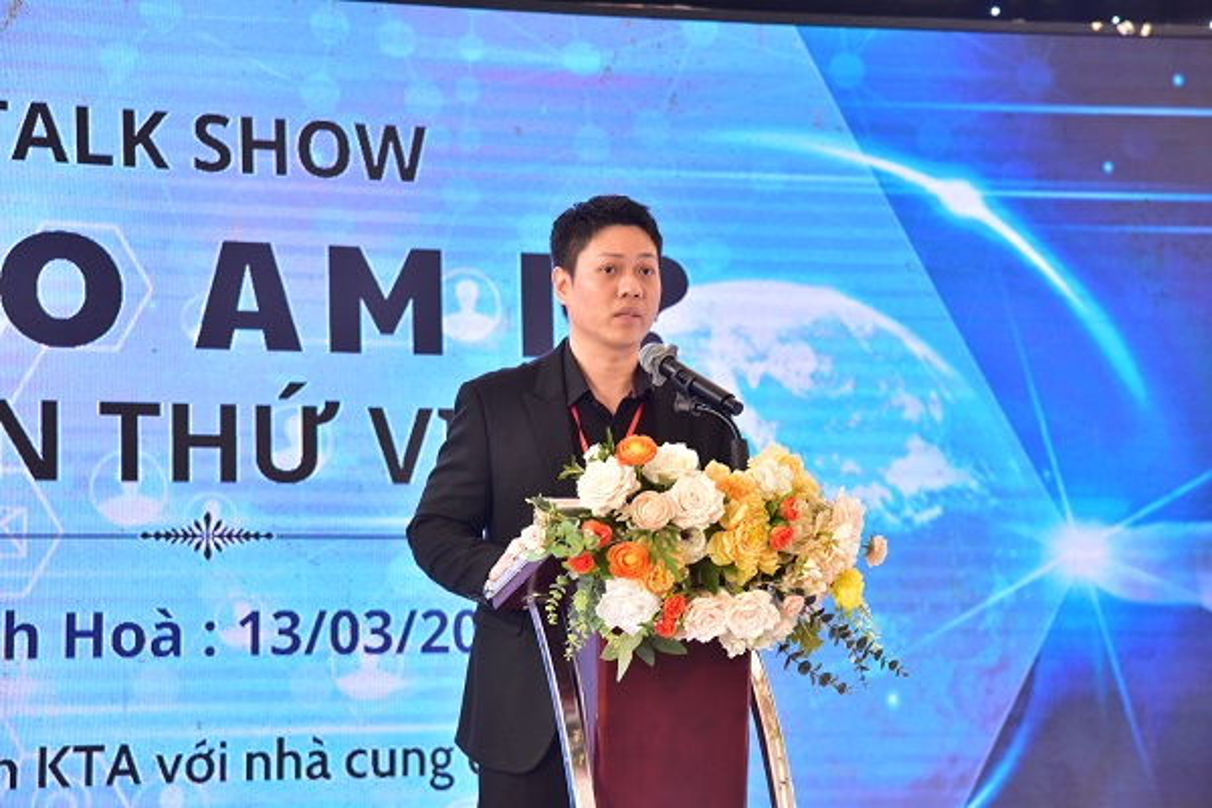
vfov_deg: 11.4
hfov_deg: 17.1
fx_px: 4040
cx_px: 606
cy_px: 404
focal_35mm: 120
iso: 1600
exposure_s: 1/125
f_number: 8
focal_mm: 120
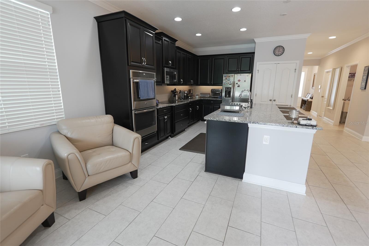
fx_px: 164
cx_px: 184
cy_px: 123
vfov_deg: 73.8
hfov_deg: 96.7
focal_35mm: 16
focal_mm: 11
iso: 160
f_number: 1.8
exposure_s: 1/30
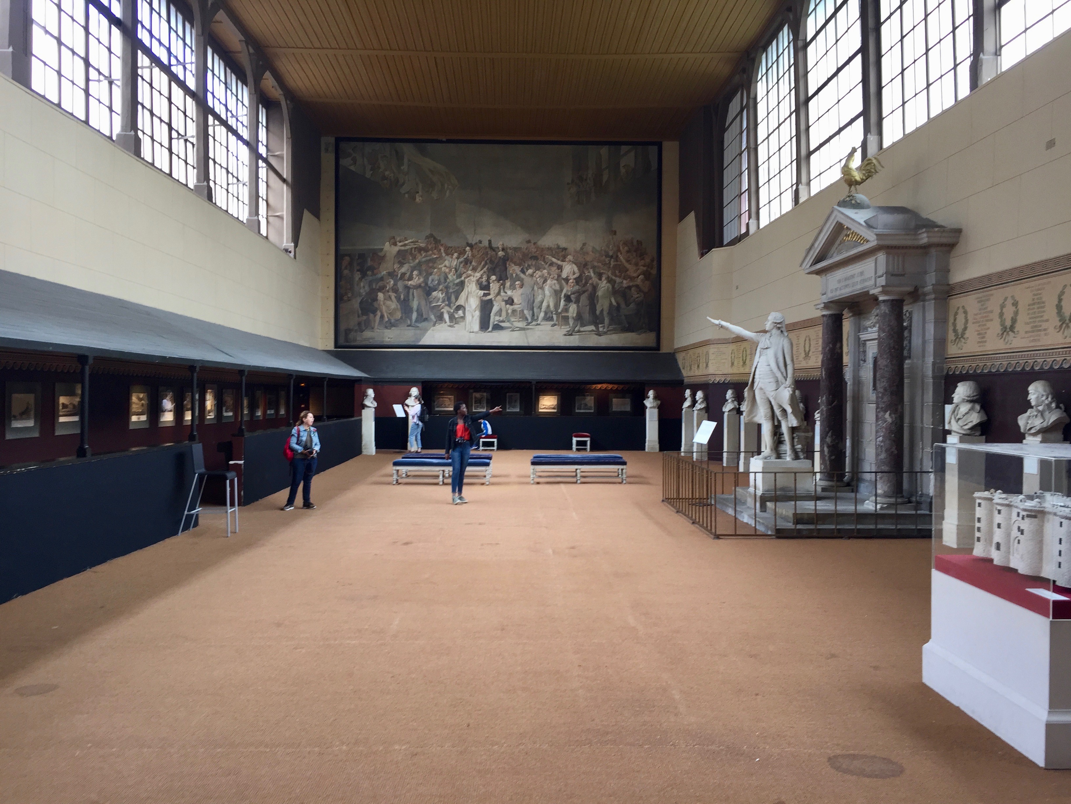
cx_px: 536
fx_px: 897
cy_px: 402
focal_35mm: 29
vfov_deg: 48.2
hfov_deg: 61.7
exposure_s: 1/50
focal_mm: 4.15
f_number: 2.2
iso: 40
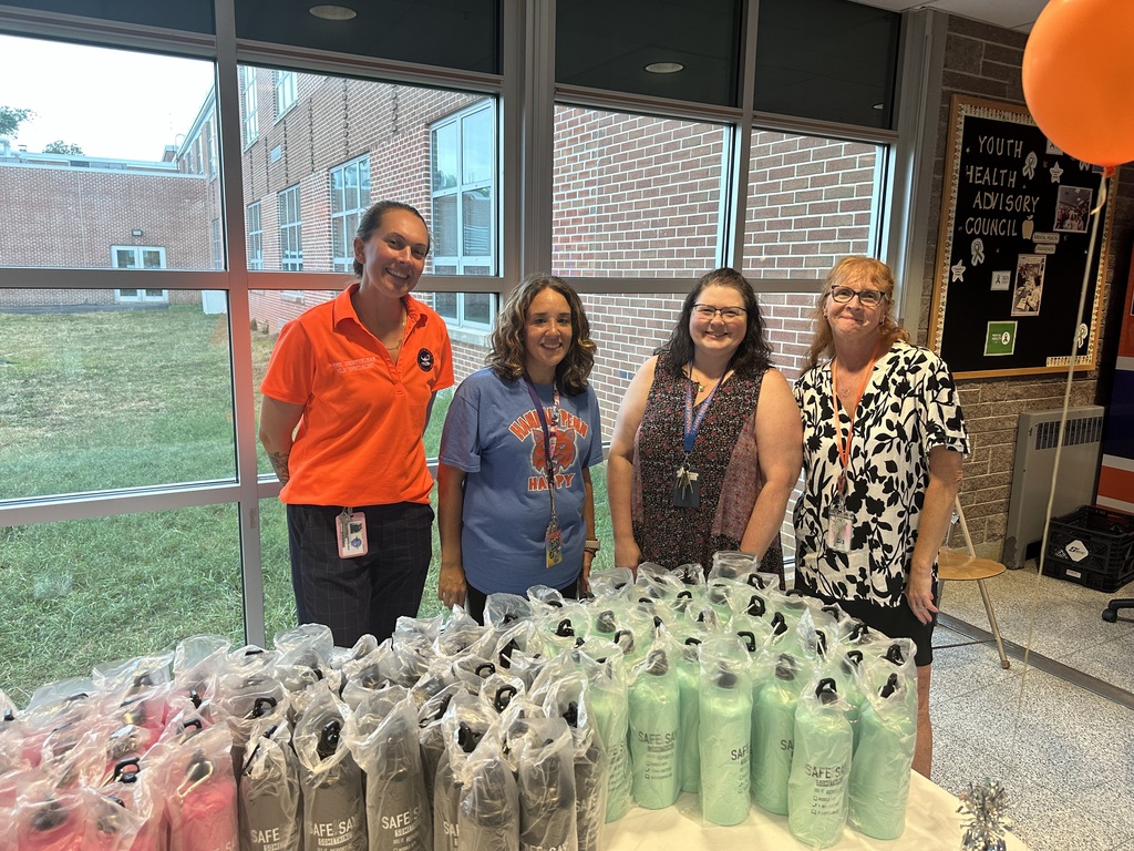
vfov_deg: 56.8
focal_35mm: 24
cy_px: 426
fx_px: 786
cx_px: 567
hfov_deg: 71.6
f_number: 1.78
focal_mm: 6.86
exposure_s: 1/60
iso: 160
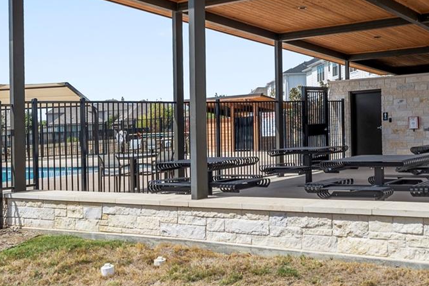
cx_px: 264
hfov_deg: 40.1
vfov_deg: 26.1
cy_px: 2
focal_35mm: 49
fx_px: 584
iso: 125
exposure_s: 1/160
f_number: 8
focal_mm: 16
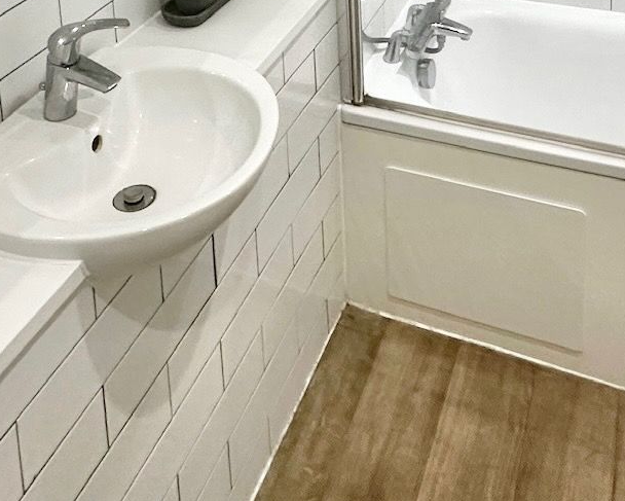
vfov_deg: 25.5
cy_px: -229
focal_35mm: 46
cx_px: 303
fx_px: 851
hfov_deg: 40.3
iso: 200
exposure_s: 1/50
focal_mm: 2.22
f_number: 2.2
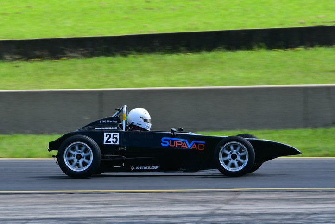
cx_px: 160
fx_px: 3091
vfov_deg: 4.1
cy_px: 106
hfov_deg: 6.2
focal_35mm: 332
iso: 200
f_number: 8
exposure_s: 1/320
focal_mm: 200
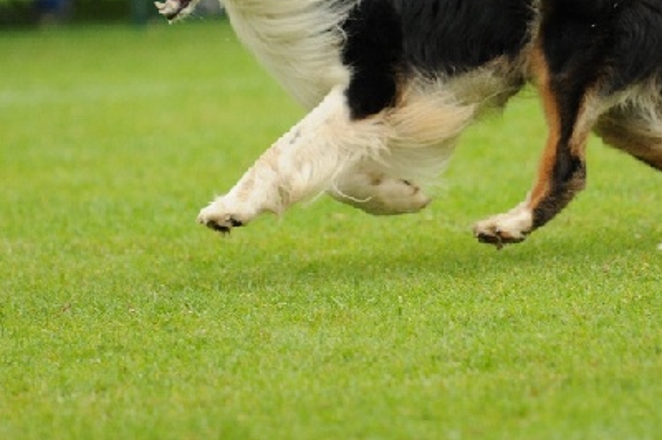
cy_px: 59
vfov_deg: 2.5
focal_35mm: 540
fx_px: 9922
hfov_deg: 3.8
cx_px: 366
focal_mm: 180
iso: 320
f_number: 2.8
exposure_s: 1/1600
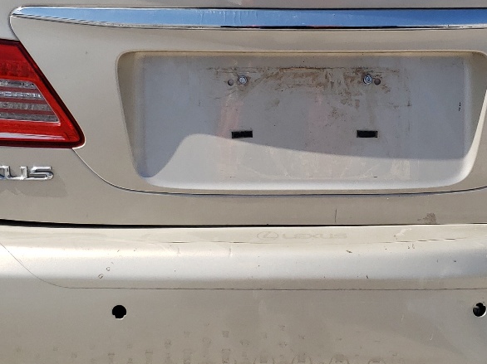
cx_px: 293
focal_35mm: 71
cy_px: 99
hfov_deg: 27.4
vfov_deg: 20.6
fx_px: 998
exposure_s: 1/3333
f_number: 1.5
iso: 50
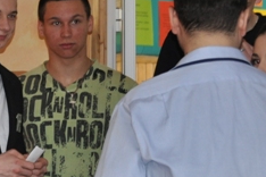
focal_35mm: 287
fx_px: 2120
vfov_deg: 4.8
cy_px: 83
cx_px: -90
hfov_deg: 7.1
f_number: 4.5
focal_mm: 70
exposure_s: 1/60
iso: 800
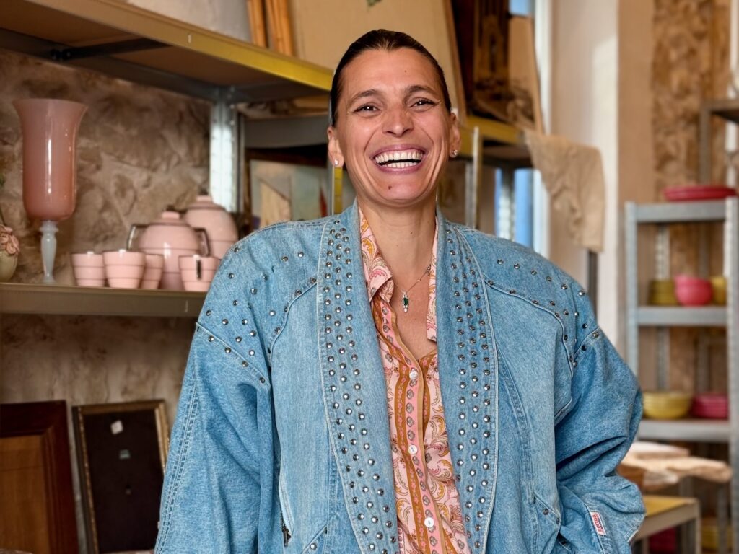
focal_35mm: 48
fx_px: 1025
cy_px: 277
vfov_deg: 30.3
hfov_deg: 39.7
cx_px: 370
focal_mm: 6.76
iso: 80
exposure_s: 1/100
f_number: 1.78
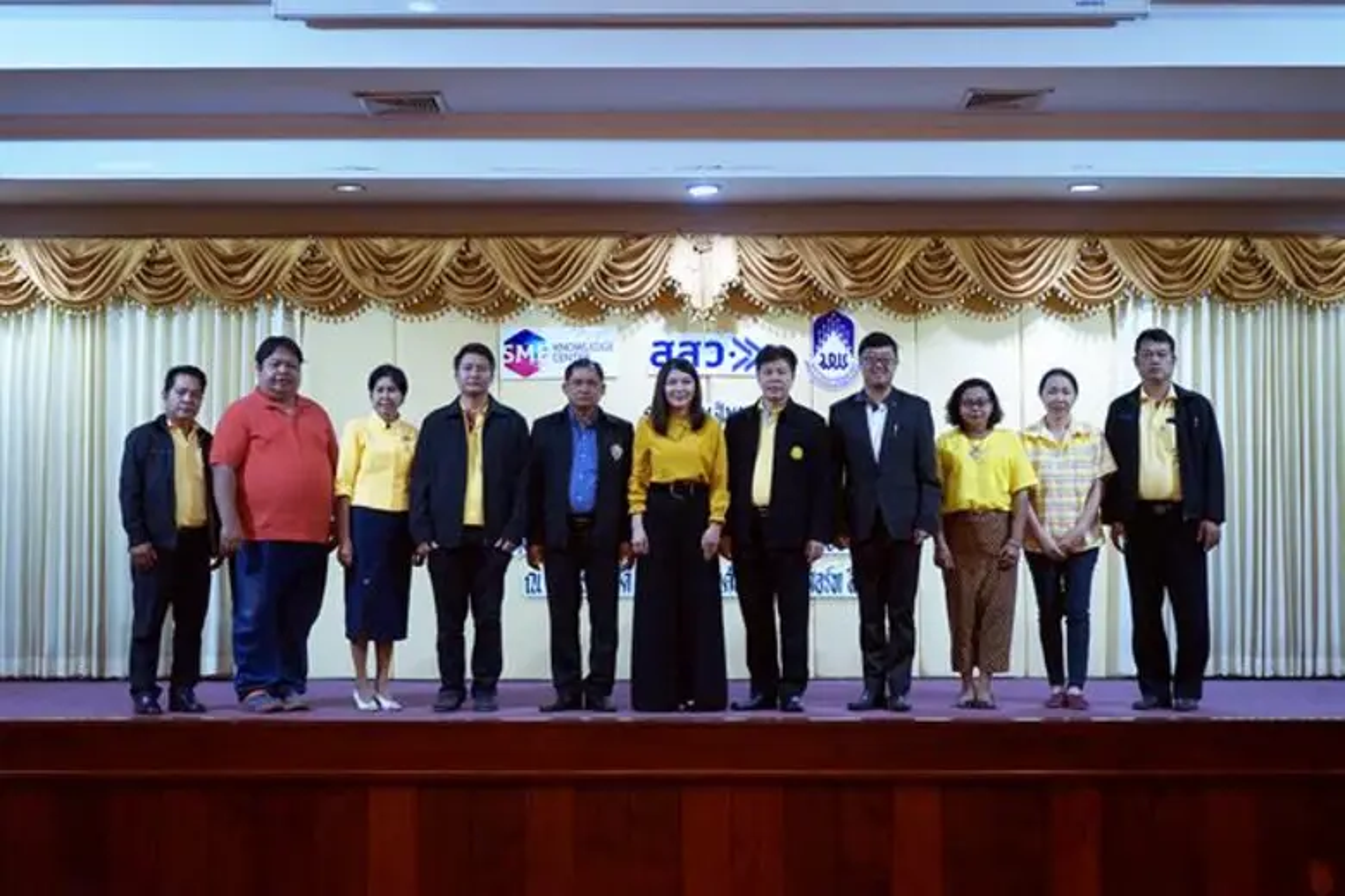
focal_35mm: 48
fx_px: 1793
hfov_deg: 41.1
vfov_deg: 28.1
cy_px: 448
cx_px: 672
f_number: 4.5
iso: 6400
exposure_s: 1/200
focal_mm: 48
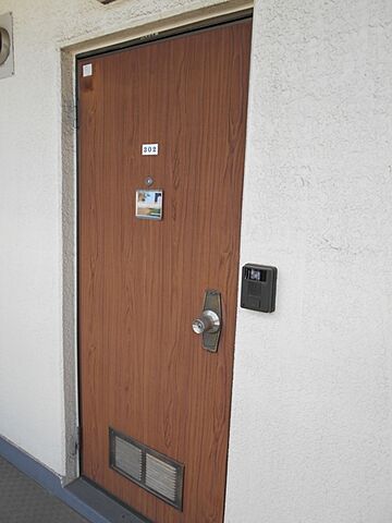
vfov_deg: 67.3
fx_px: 393
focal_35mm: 26
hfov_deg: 53.1
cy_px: 262
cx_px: 196
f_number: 3.2
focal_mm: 4.6
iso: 80
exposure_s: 1/160
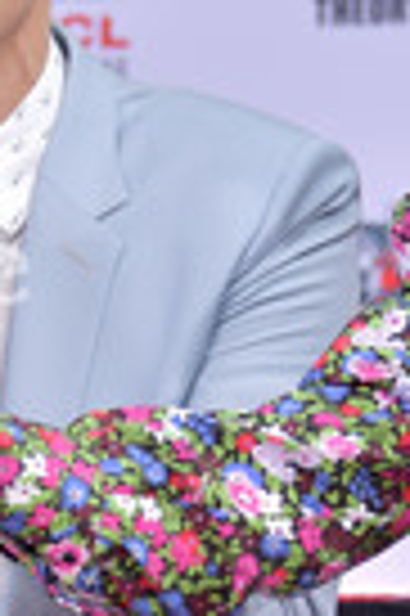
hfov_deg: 5.1
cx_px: -70
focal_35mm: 269
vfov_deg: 7.7
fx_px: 4607
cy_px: 504
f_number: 5.3
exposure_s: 1/250
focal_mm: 92
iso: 160
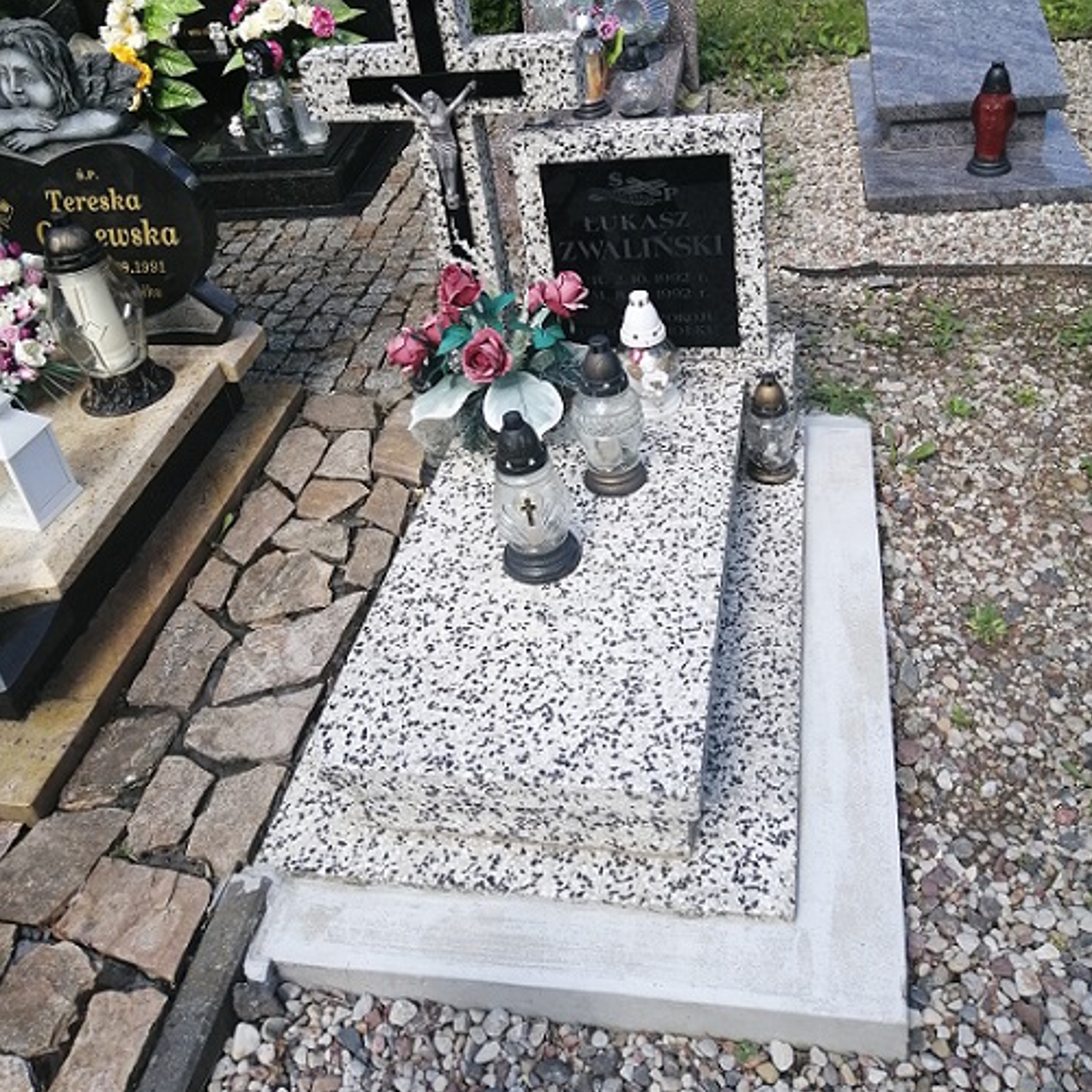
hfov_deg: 52.5
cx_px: 544
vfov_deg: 51.8
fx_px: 1106
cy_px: 388
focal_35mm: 31
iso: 50
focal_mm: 3.6
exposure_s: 1/601
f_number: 1.8
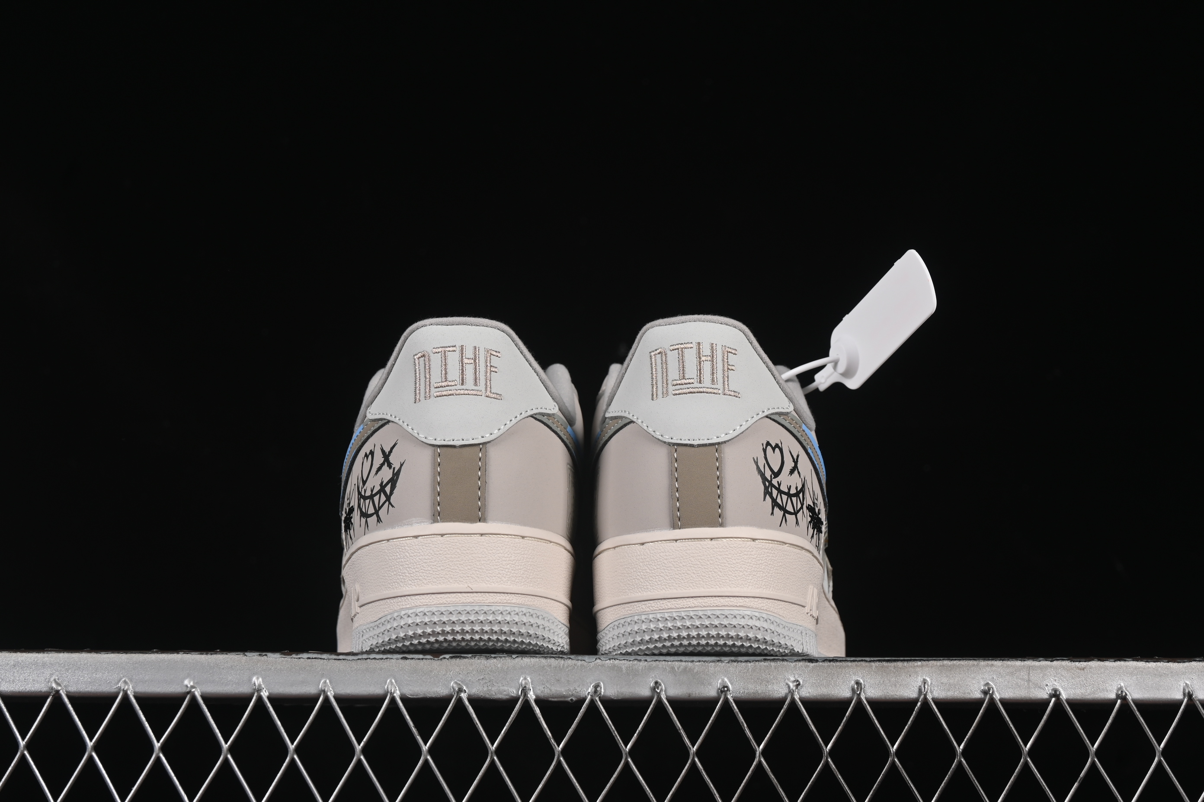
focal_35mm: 75
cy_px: 401
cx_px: 602
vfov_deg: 18.2
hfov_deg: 27.0
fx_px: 2508
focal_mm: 50
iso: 160
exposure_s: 1/80
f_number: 8
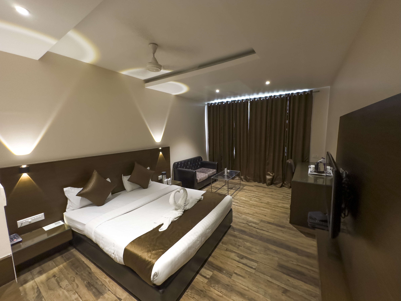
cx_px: 200
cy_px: 150
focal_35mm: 14
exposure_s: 1/50
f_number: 2.2
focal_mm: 2.22
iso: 640
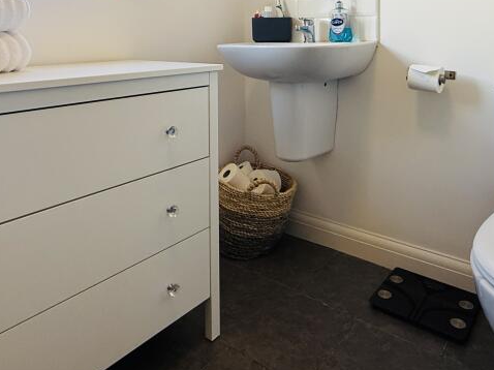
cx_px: 274
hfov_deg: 59.8
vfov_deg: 42.7
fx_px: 428
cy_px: 35
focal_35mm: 30
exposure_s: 1/100
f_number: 2.2
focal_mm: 2.22
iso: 100
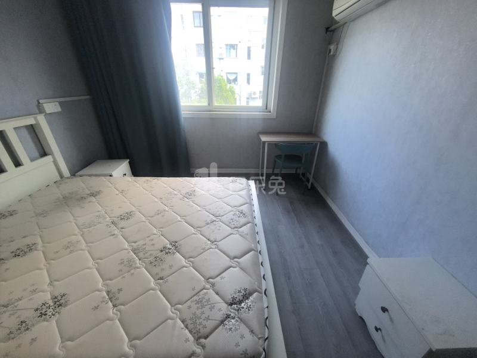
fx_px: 179
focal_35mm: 13
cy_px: 179
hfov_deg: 106.2
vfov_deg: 89.9
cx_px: 238
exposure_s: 1/50
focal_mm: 1.95
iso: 125
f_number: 2.2
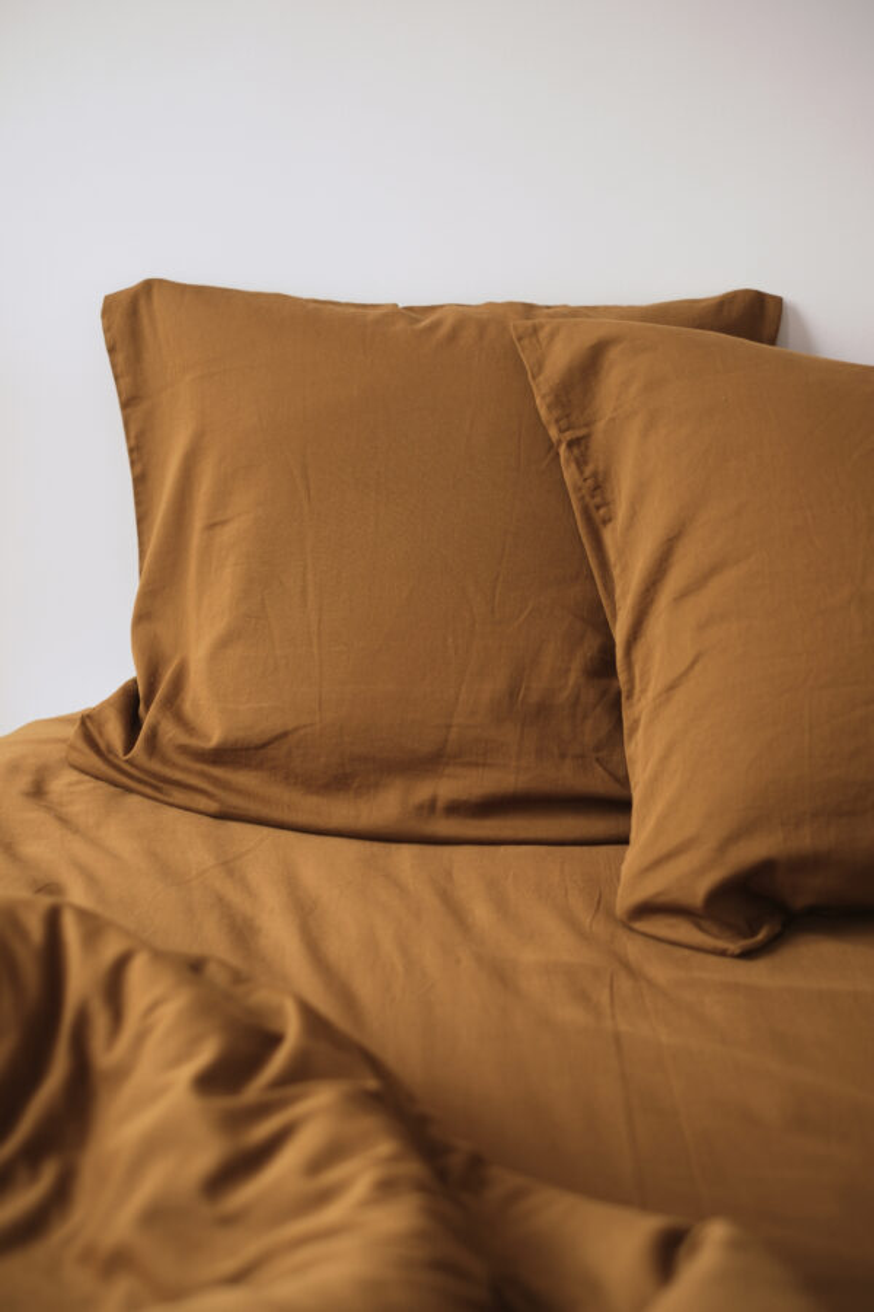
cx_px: 437
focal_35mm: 53
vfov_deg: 37.5
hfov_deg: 25.5
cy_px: 656
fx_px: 1930
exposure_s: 1/52
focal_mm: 35
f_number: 1.8
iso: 160
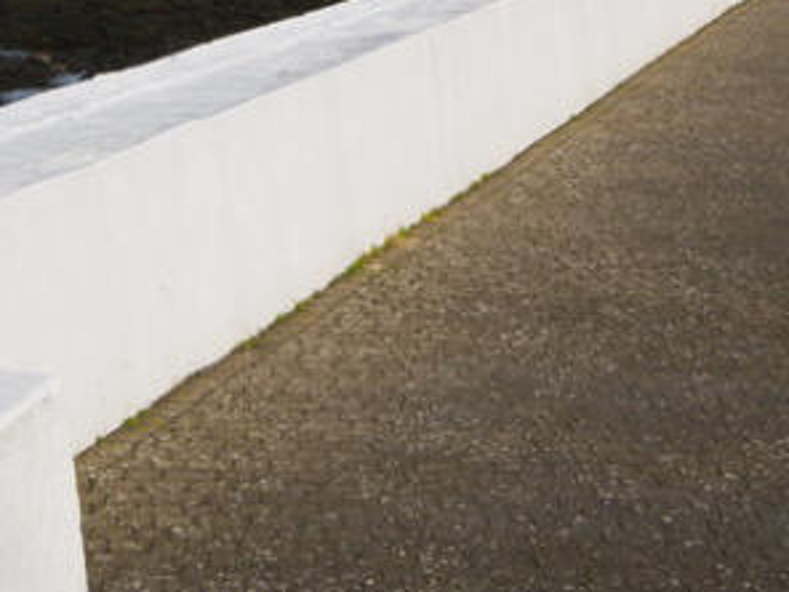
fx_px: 2963
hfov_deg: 15.2
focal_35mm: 130
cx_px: 405
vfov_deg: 11.2
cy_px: -88
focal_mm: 28
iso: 250
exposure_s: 1/500
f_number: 11
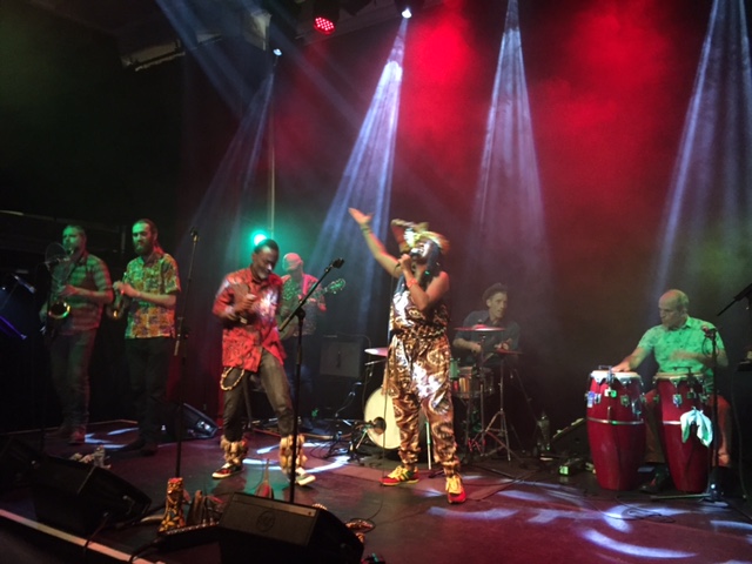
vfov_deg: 48.2
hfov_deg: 61.7
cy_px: 282
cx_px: 376
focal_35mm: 29
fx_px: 630
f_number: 2.2
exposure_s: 1/17
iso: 500
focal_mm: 4.15
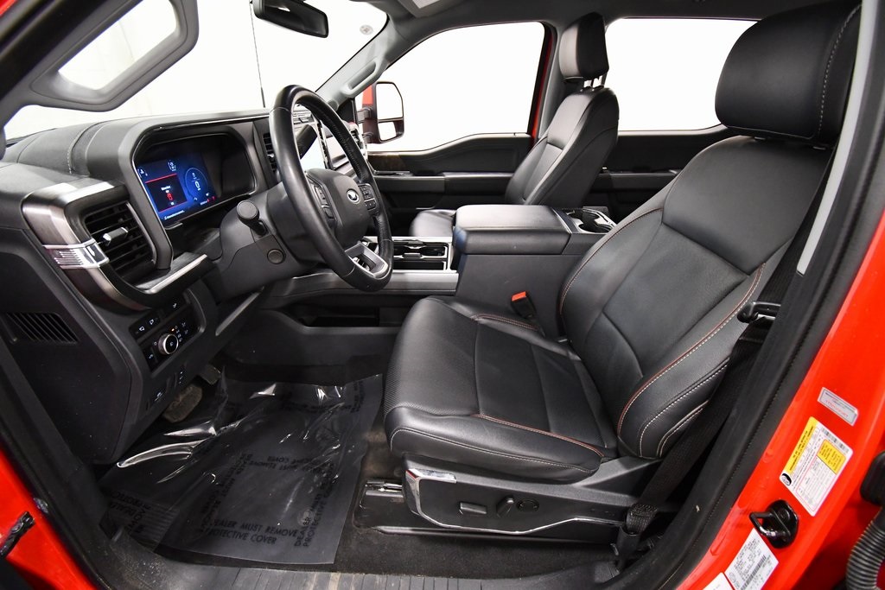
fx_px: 369
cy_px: 295
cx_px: 442
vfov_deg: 77.3
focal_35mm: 15
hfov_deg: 100.4
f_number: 4.5
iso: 3200
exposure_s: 1/125
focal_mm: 10
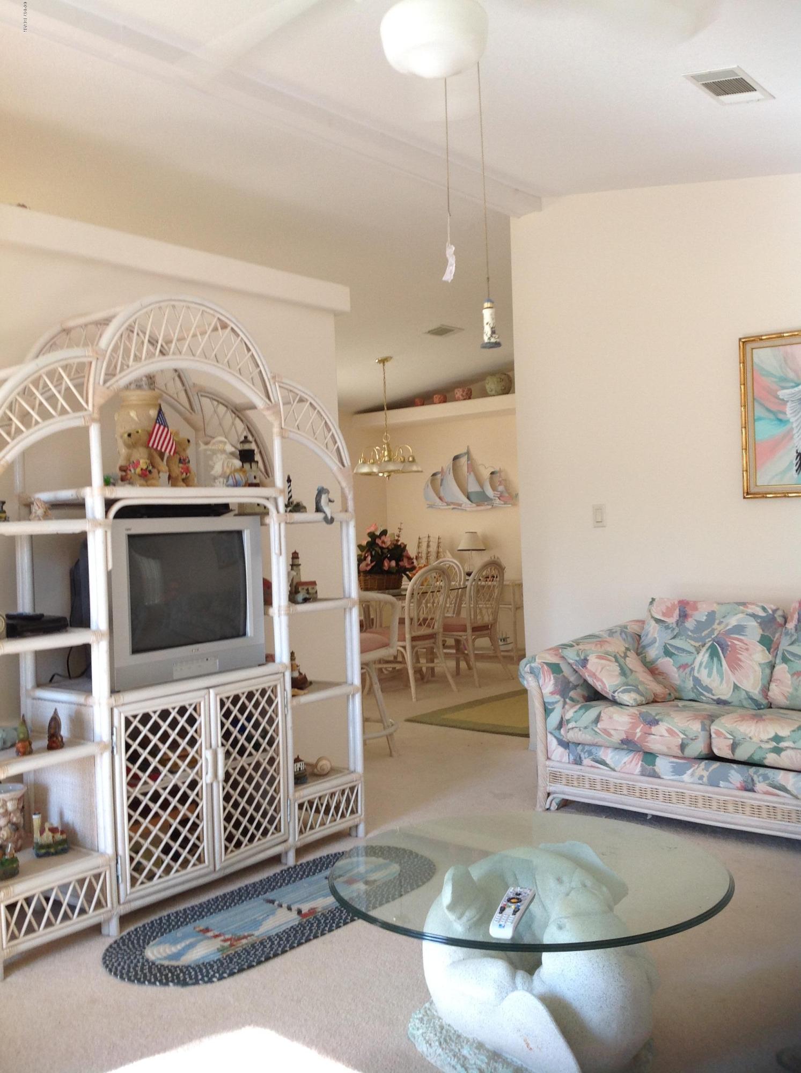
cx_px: 400
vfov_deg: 52.7
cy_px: 536
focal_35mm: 35
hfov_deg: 40.6
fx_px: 1083
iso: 64
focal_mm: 4.28
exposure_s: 1/30
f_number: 2.4
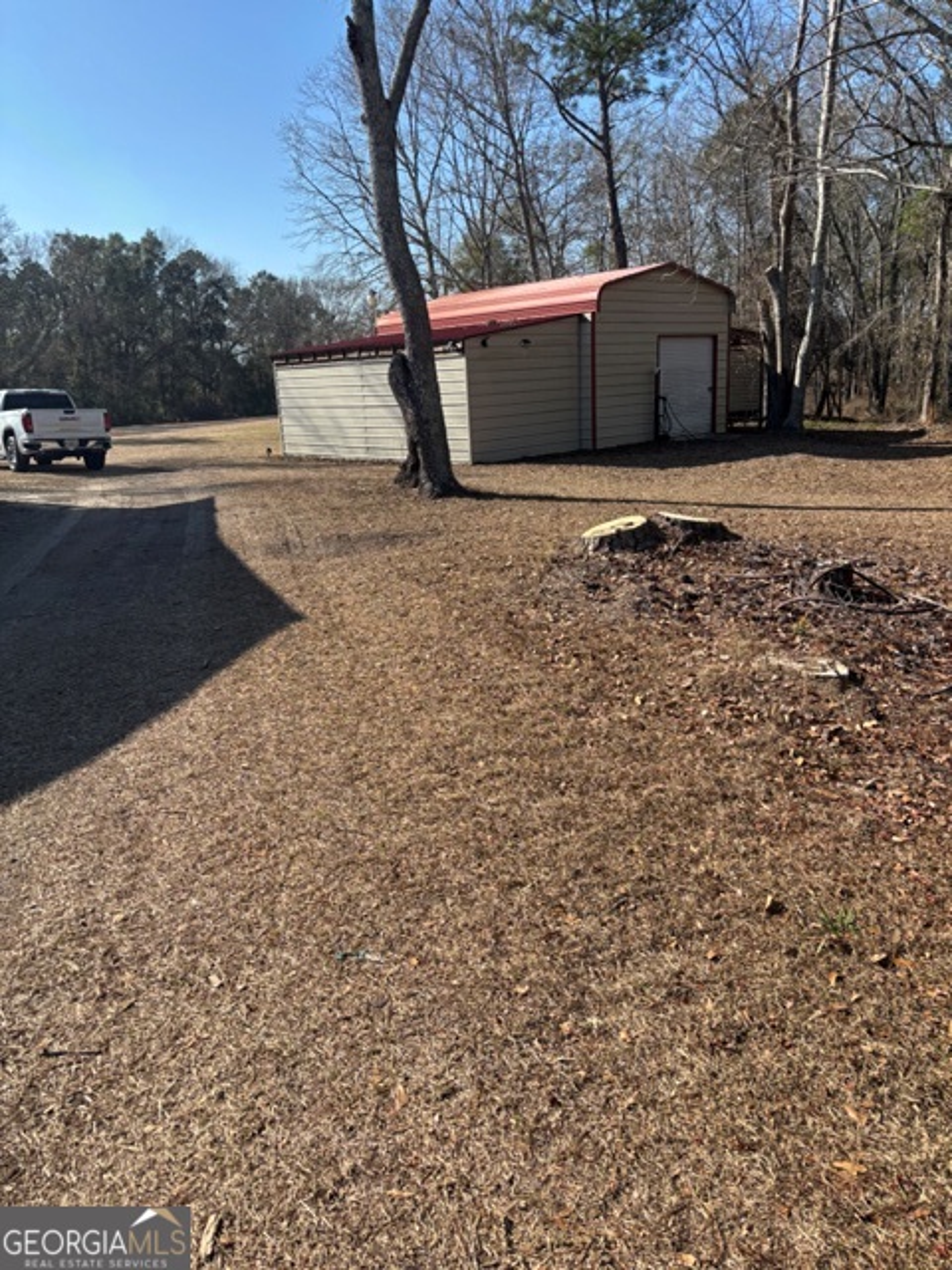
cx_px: 476
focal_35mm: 26
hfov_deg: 53.1
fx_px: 953
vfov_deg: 67.3
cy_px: 635
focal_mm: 5.96
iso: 50
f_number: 1.6
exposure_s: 1/2024
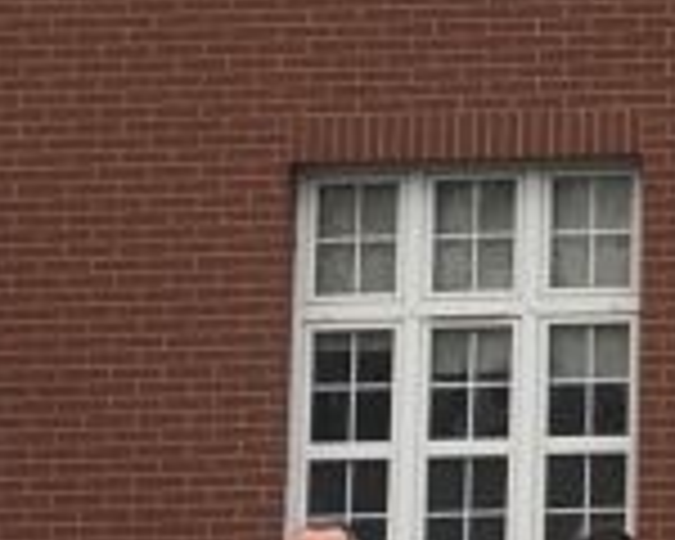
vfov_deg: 8.1
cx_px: 1332
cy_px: -140
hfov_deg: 9.6
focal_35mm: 189
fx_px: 3776
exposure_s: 1/50
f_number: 2.2
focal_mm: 4.15
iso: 32
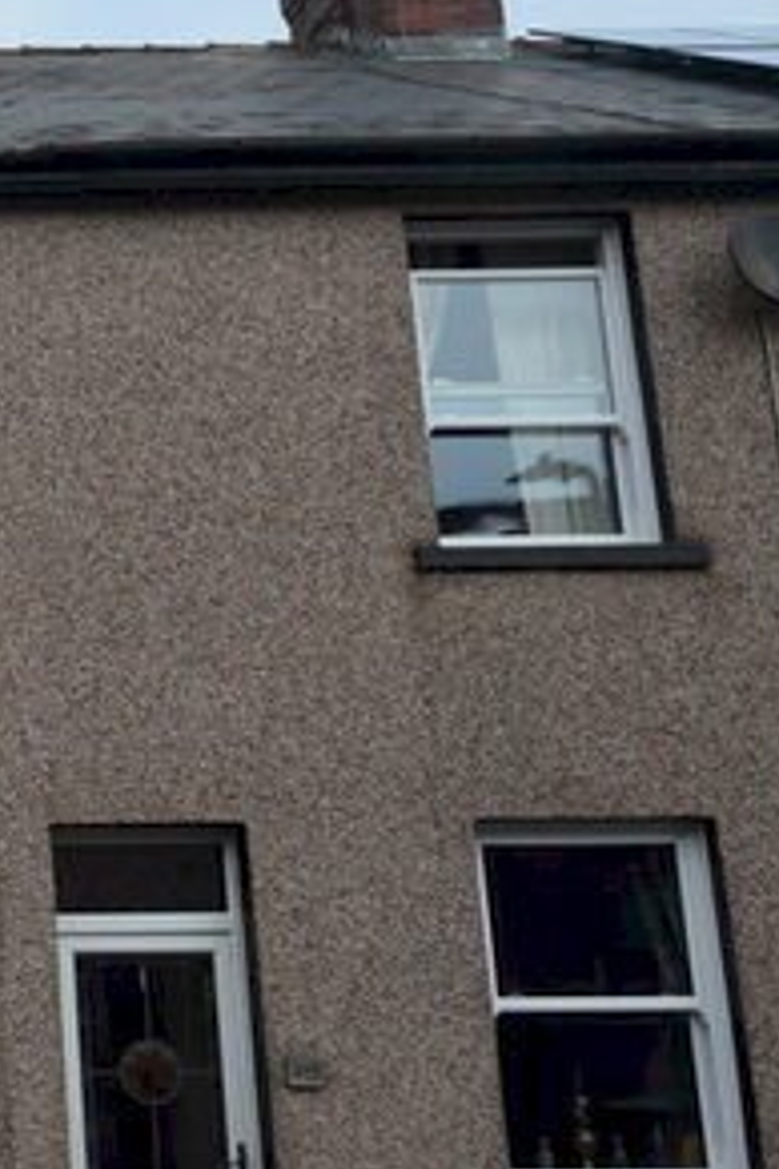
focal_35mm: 54
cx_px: -474
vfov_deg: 36.7
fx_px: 1759
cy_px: 645
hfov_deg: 20.4
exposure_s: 1/250
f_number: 8
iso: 200
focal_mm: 15
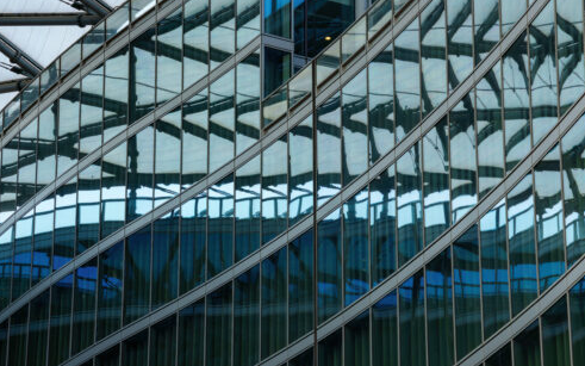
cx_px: 339
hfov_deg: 14.3
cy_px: 182
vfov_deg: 9.0
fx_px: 2328
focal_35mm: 146
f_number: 8
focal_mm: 109
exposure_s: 1/40
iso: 100
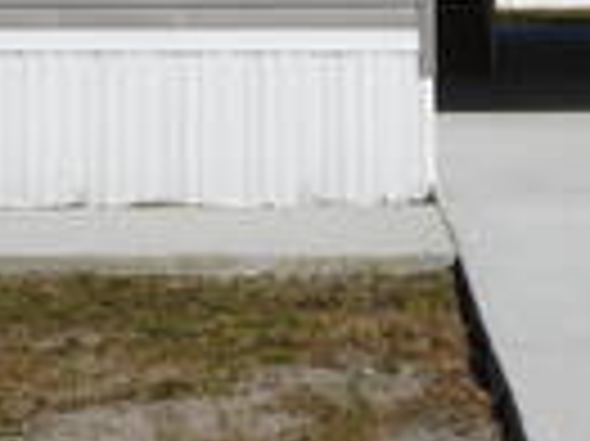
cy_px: -238
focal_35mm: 117
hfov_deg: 16.8
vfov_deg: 12.0
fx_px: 1992
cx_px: 203
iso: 125
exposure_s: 1/1000
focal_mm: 5.3
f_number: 6.4
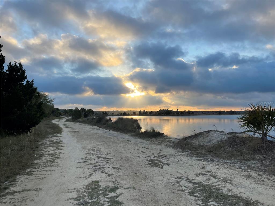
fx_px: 207
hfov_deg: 67.3
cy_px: 103
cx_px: 138
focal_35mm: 26
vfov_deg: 53.1
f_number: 1.6
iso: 32
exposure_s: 1/1739
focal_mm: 5.1
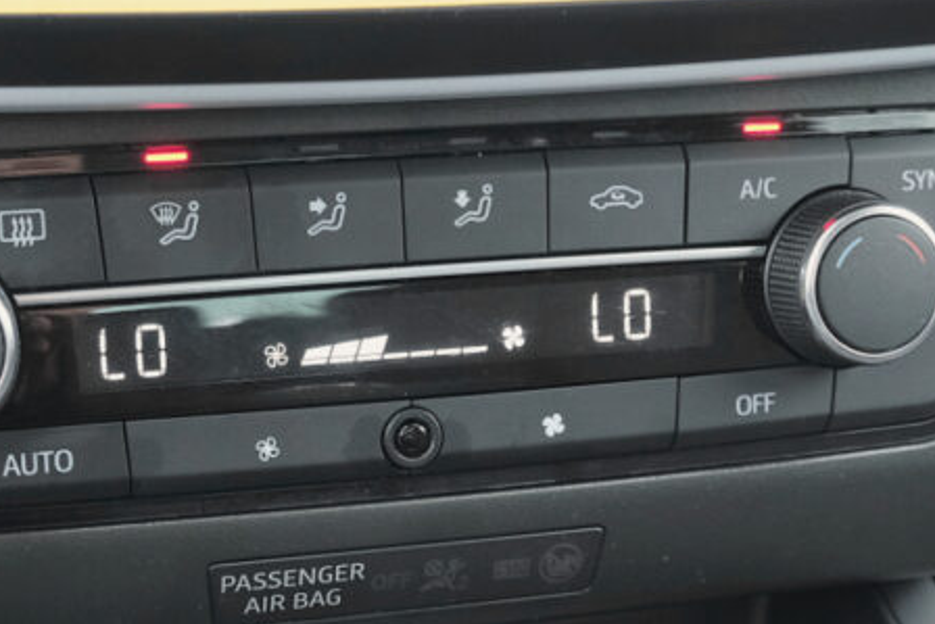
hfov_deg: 25.2
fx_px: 2078
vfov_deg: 17.0
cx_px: 305
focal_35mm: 80
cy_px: 421
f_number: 6.4
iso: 2000
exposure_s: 1/50
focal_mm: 23.5
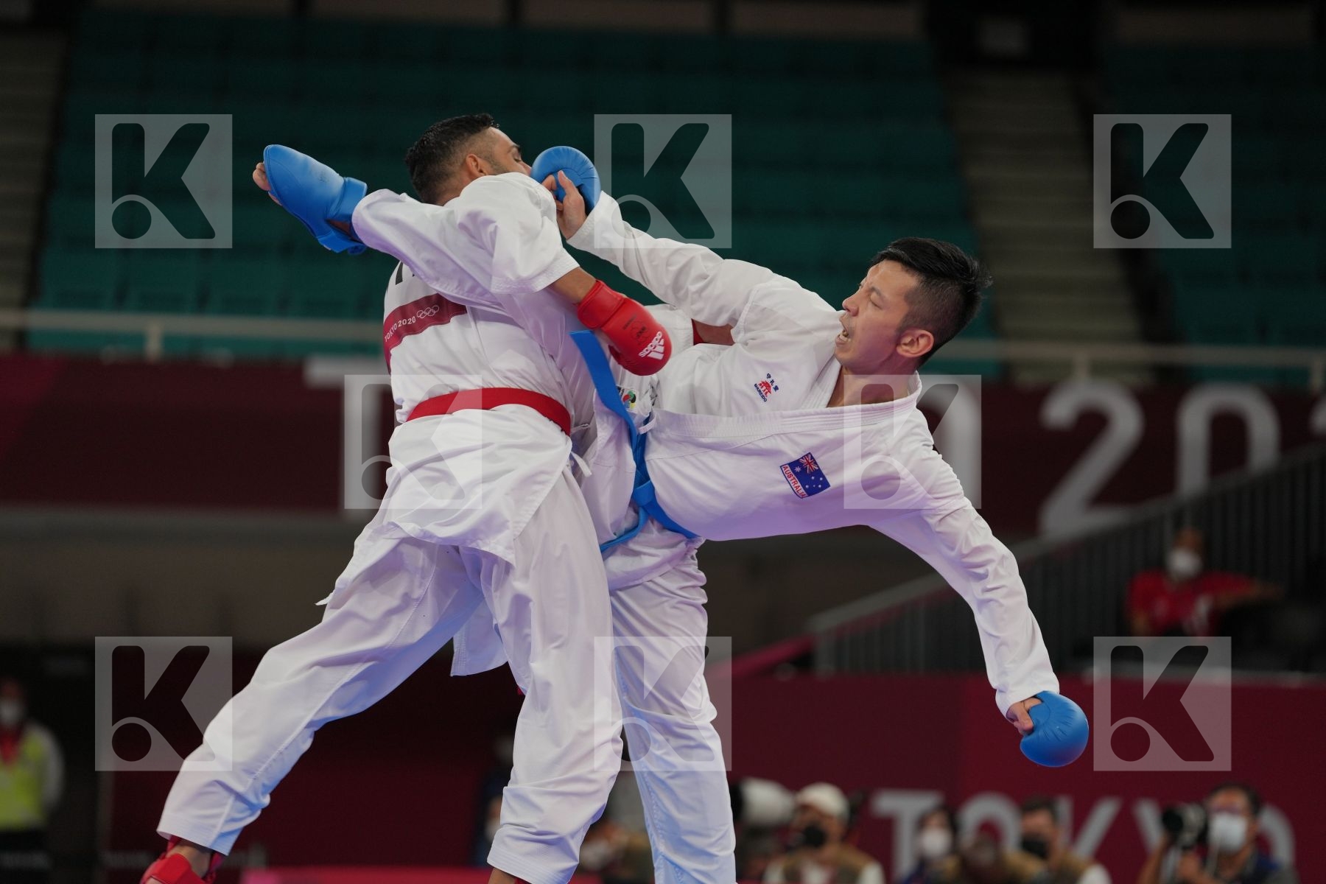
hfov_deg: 10.8
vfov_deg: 7.2
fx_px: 7035
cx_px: 663
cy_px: 442
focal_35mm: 191
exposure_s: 1/1000
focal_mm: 191
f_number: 2.8
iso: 400
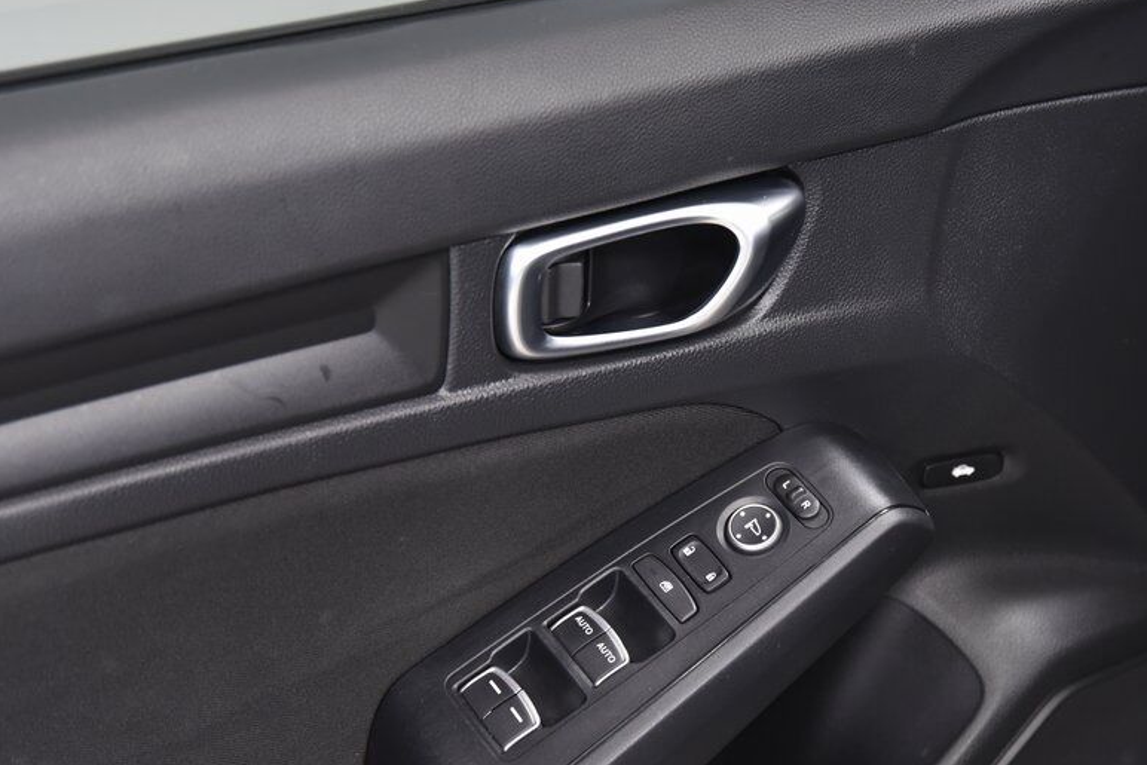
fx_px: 2326
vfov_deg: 18.7
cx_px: 710
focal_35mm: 73
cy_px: 371
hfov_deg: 27.6
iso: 1600
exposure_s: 1/20
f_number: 4
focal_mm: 55
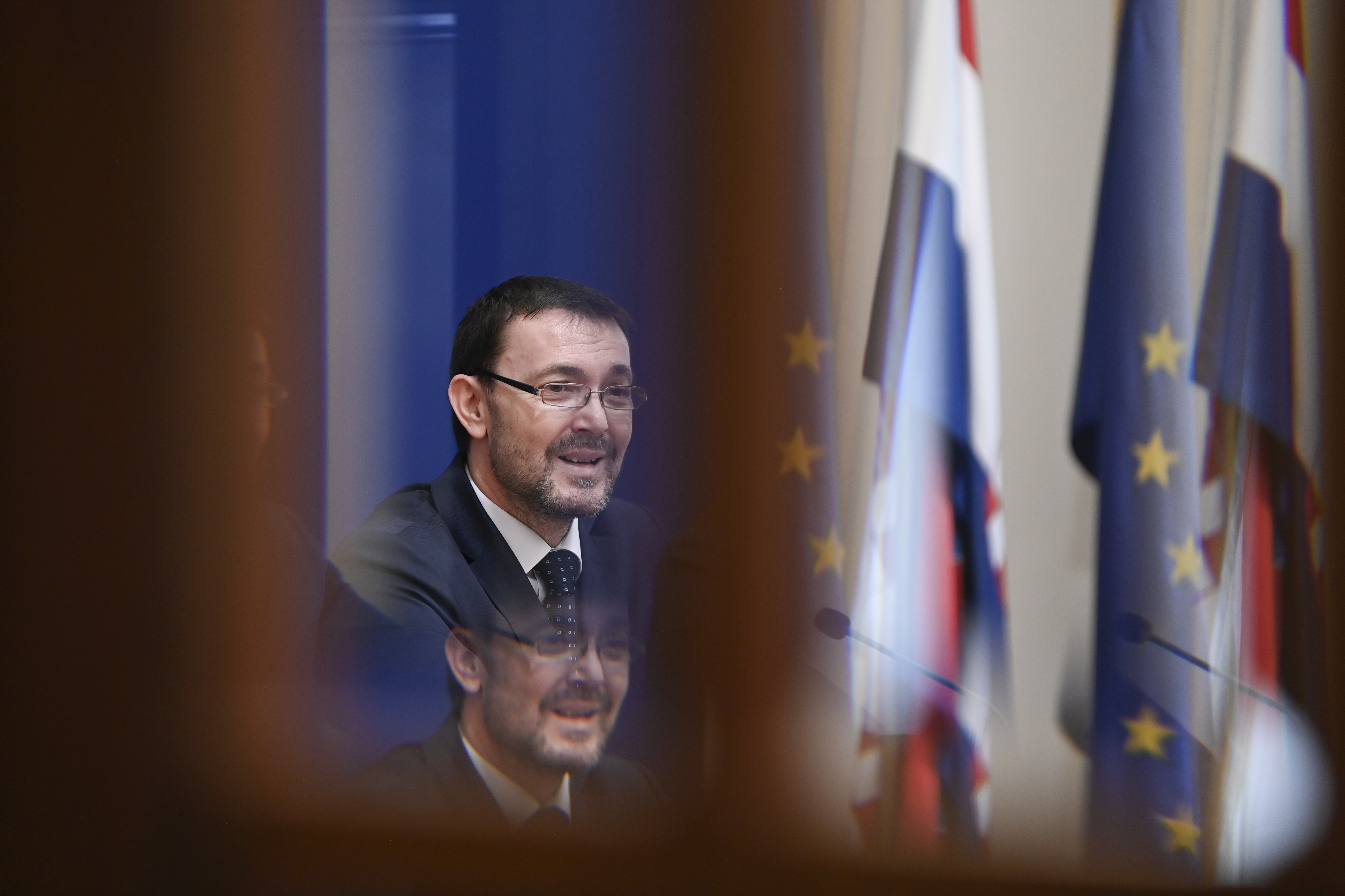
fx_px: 5417
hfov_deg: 14.2
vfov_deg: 9.5
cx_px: 672
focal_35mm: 145
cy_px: 448
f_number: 2.8
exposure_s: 1/200
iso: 1600
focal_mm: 145
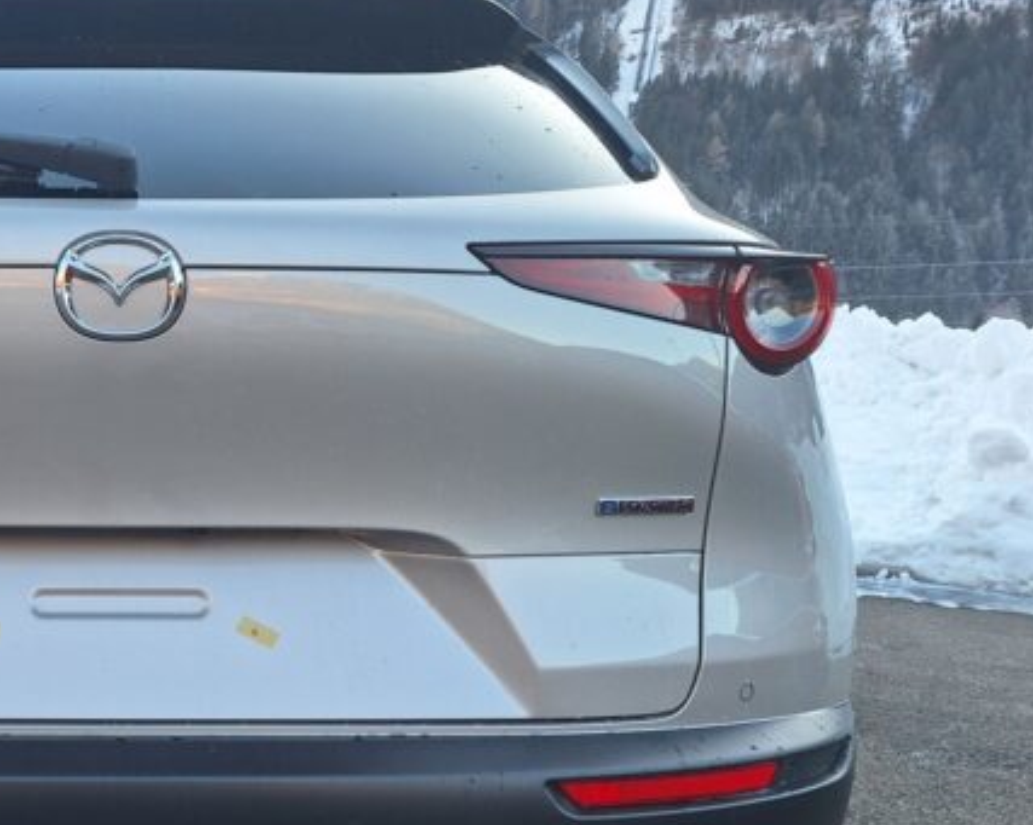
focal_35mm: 42
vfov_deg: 35.1
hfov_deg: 41.2
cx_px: 152
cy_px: 587
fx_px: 1283
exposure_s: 1/321
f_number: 1.8
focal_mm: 5.54
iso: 40
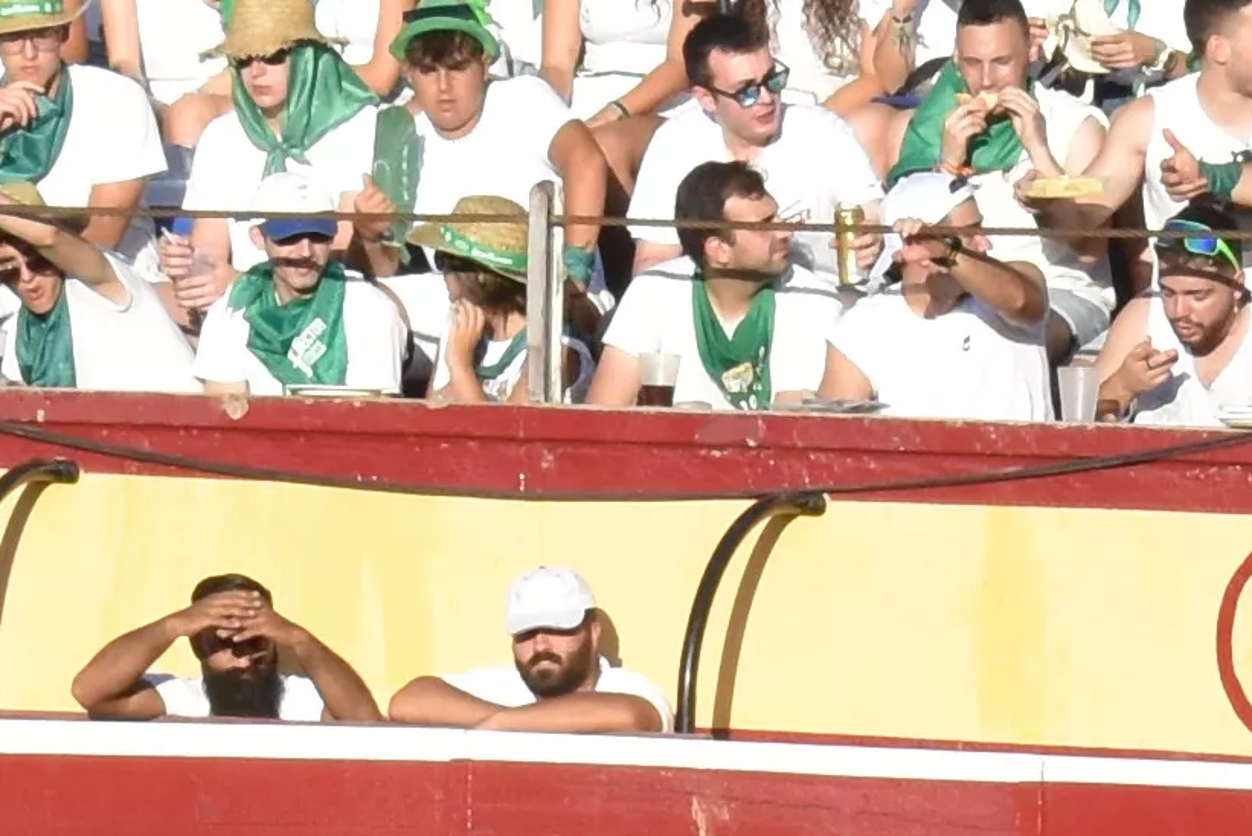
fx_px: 20965
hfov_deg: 3.4
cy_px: 1703
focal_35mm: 603
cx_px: 1452
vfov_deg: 2.3
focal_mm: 55
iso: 400
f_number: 10
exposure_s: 1/400
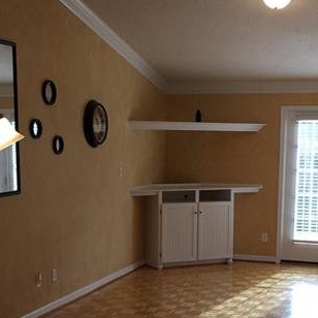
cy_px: 234
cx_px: 159
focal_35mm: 64
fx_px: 665
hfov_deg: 26.9
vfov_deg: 26.6
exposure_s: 1/40
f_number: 2.2
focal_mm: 4.15
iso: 25
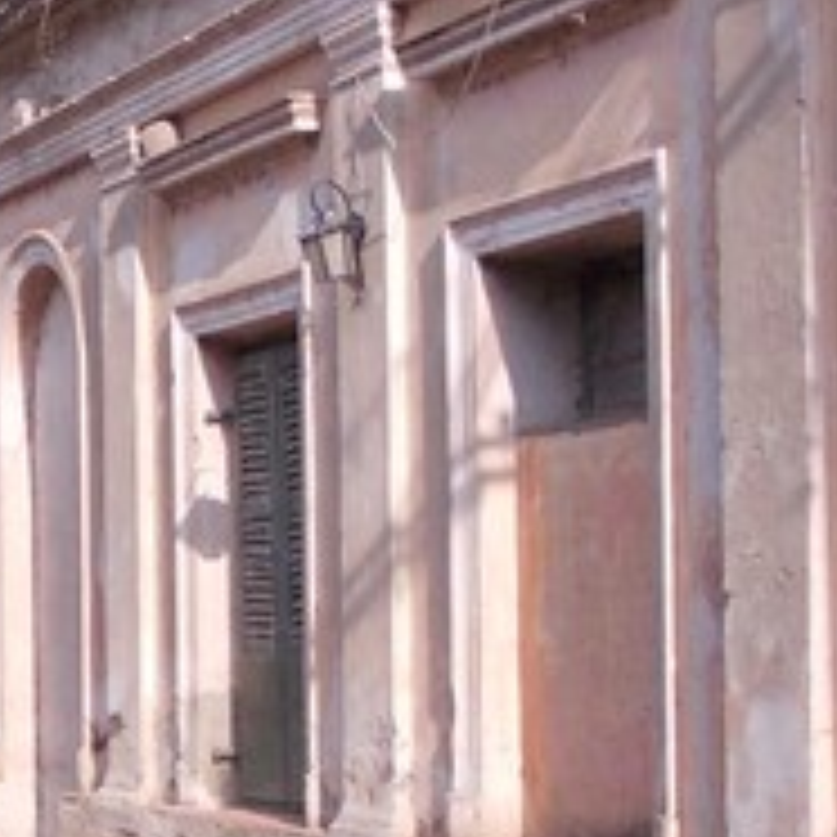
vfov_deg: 17.0
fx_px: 2790
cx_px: -144
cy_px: 634
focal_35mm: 102
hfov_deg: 16.4
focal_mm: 4
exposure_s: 1/200
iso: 80
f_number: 5.4
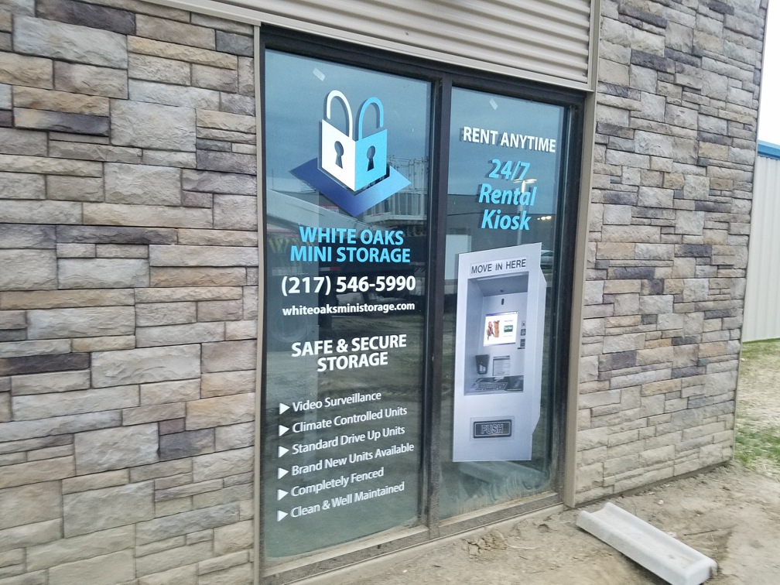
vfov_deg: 53.1
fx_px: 586
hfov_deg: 67.3
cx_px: 390
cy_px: 292
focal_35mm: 26
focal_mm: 4.2
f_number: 1.7
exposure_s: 1/24
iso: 200
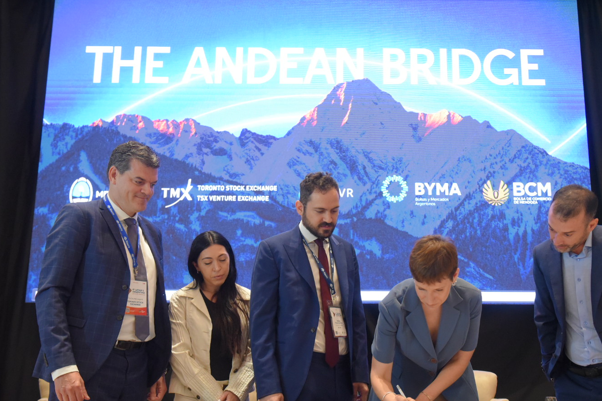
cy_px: 236
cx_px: 347
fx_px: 652
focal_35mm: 39
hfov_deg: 49.4
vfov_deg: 34.1
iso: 6400
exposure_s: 1/200
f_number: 4
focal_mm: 32
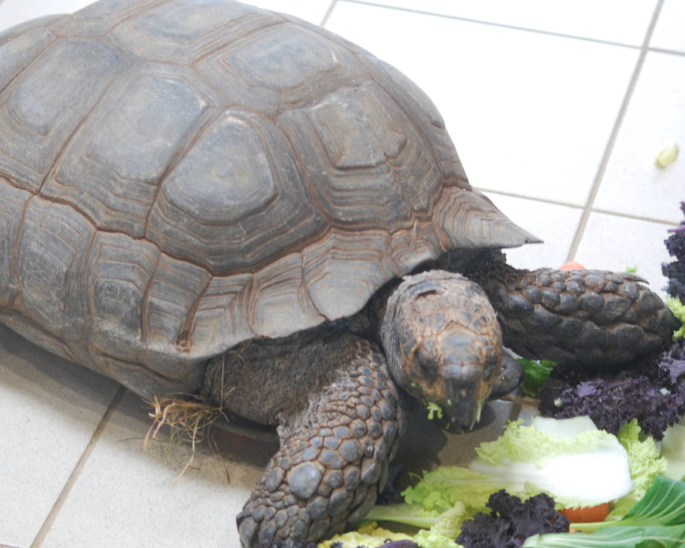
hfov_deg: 14.3
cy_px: 258
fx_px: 2737
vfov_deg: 11.4
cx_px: 326
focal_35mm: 135
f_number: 4
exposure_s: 1/50
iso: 400
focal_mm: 70
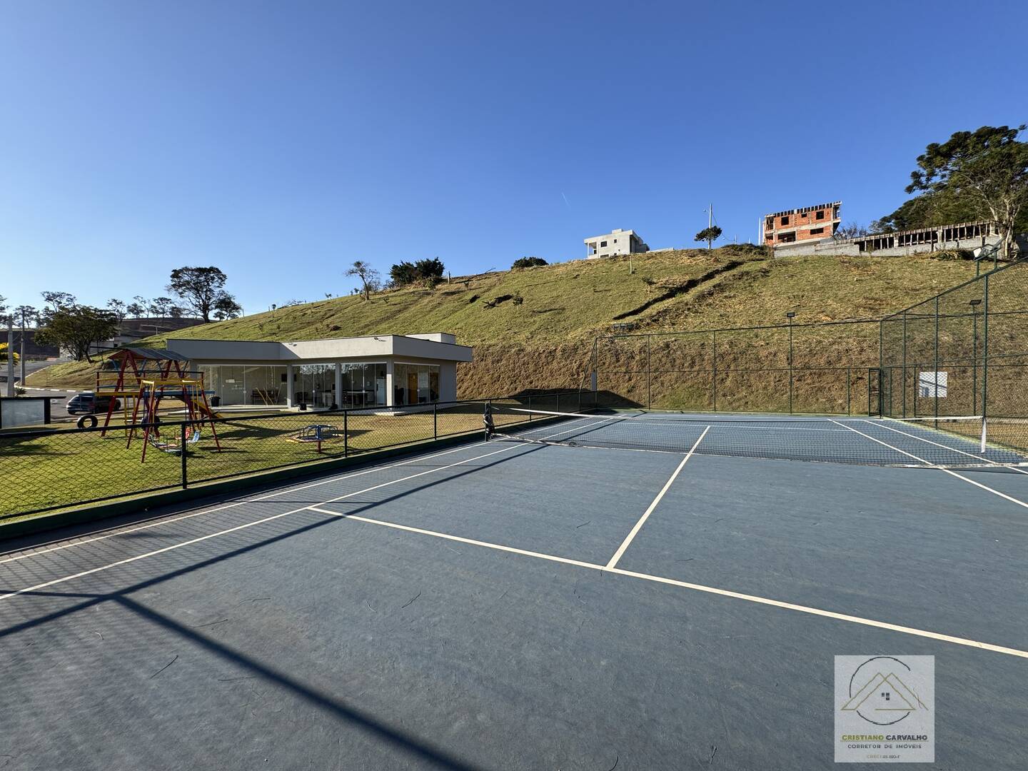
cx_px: 514
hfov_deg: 102.1
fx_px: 416
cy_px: 386
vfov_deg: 85.7
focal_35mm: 14
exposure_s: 1/1020
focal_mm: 2.22
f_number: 2.2
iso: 50
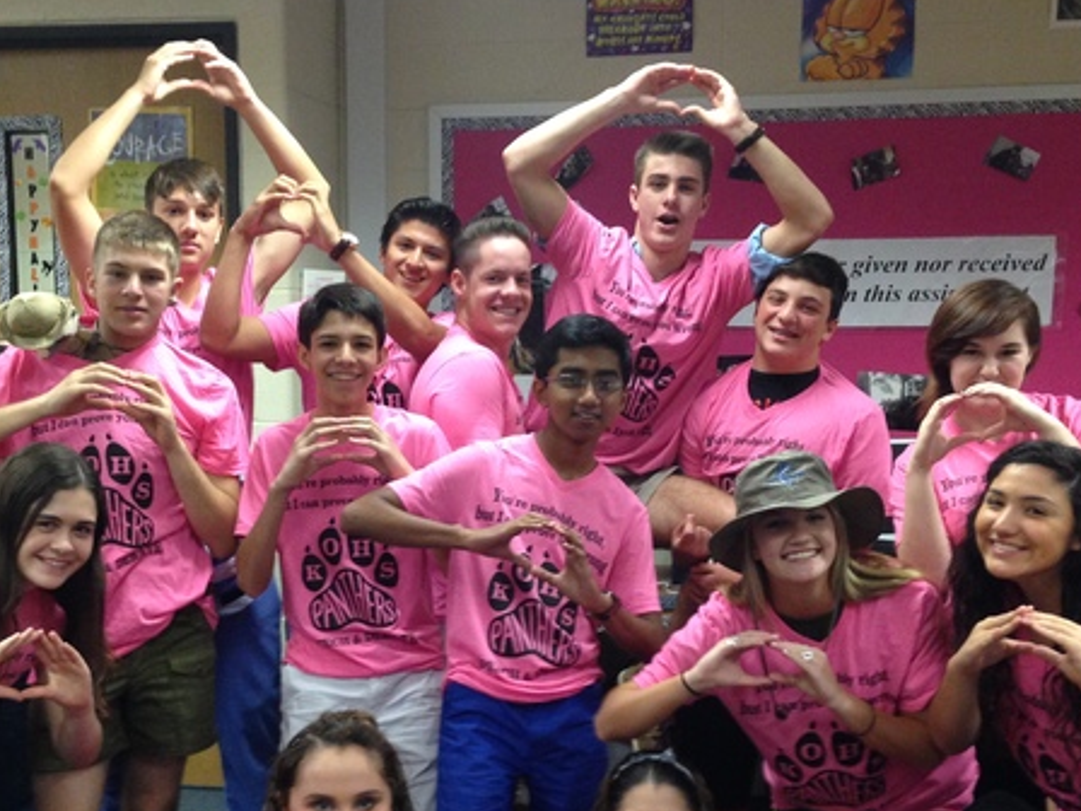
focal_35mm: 53
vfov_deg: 27.4
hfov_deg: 36.1
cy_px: 509
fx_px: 1655
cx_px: 442
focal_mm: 4.12
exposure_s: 1/20
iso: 200
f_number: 2.4
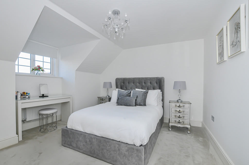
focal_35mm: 15
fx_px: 104
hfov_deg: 100.5
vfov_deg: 77.2
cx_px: 124
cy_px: 82
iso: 400
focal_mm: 10
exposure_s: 1/25
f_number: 13
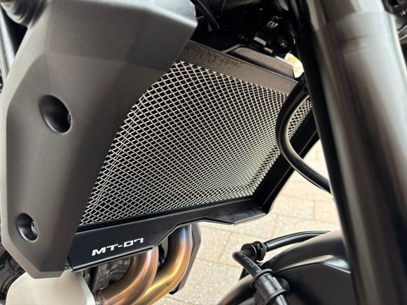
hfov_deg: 67.3
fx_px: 306
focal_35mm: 26
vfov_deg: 53.1
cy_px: 152
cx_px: 204
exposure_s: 1/117
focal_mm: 5.96
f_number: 1.6
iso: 125
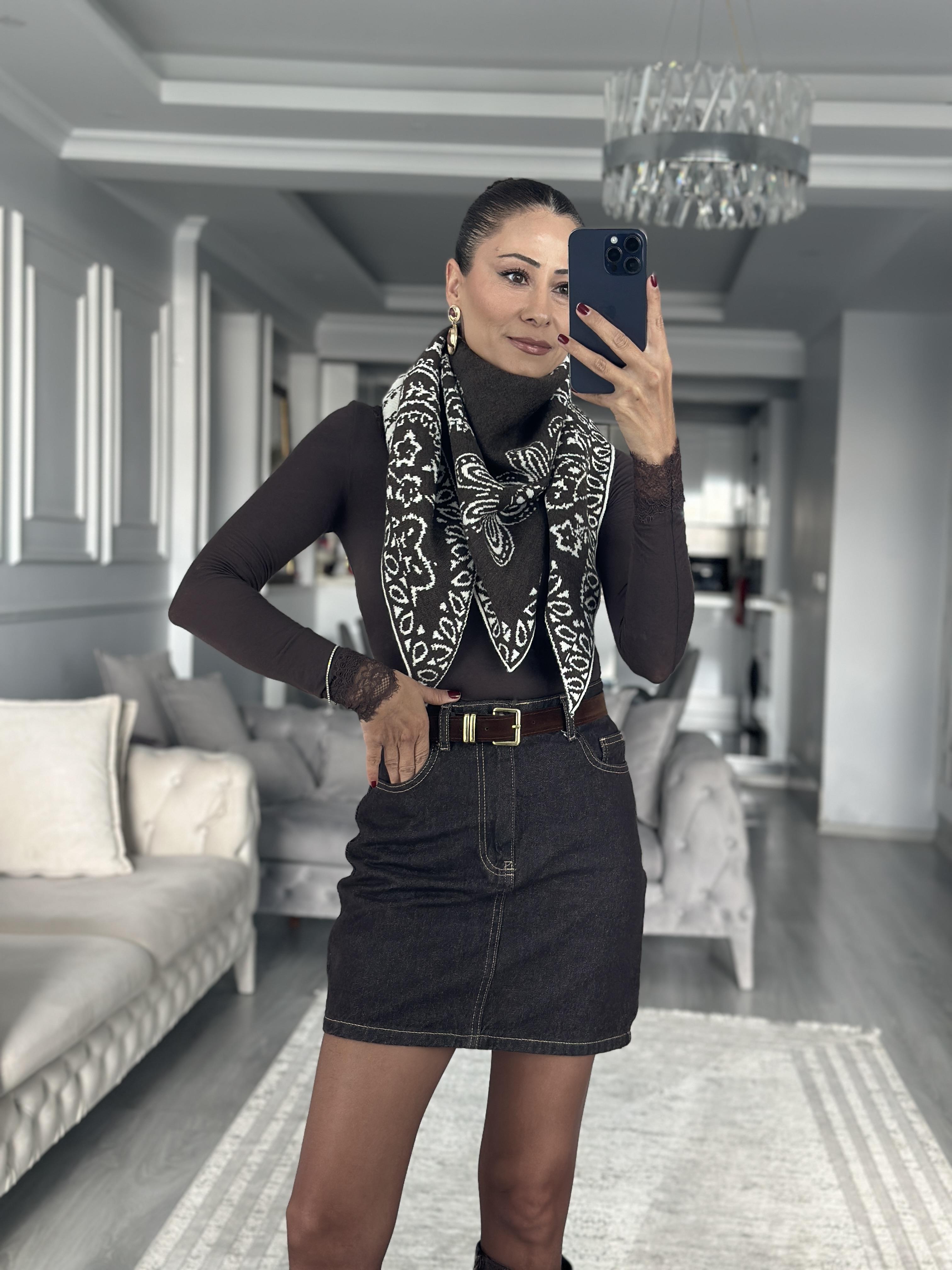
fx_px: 1760
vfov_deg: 39.7
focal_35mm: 48
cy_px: 635
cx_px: 476
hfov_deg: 30.3
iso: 125
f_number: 1.78
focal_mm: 6.86
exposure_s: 1/95
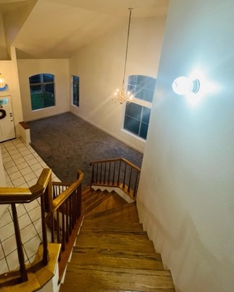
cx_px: 99
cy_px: 105
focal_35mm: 18
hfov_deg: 73.3
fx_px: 156
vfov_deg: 84.2
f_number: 1.8
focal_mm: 1.57
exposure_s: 1/60
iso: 400
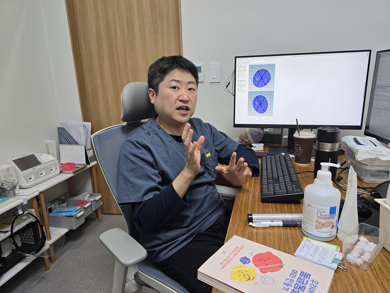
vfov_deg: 58.9
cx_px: 195
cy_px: 146
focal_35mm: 23
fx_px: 259
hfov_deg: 73.9
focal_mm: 6.3
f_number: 1.7
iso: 200
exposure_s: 1/180
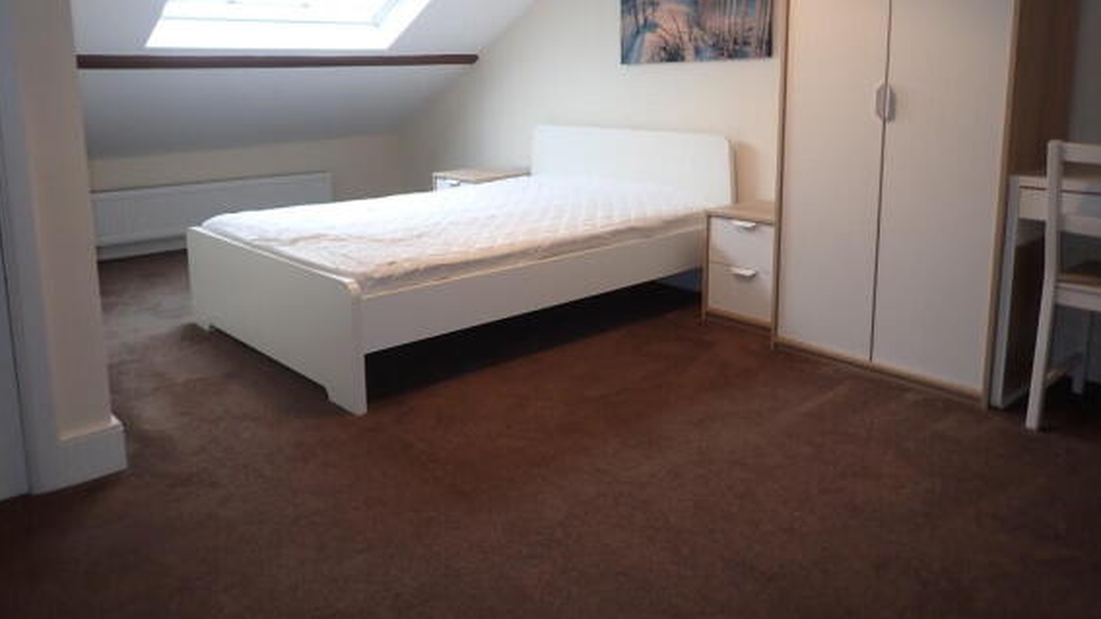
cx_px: 560
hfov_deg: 67.9
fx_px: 817
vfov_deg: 41.0
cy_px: 207
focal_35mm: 28
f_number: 2
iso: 200
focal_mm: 4.5
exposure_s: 1/40
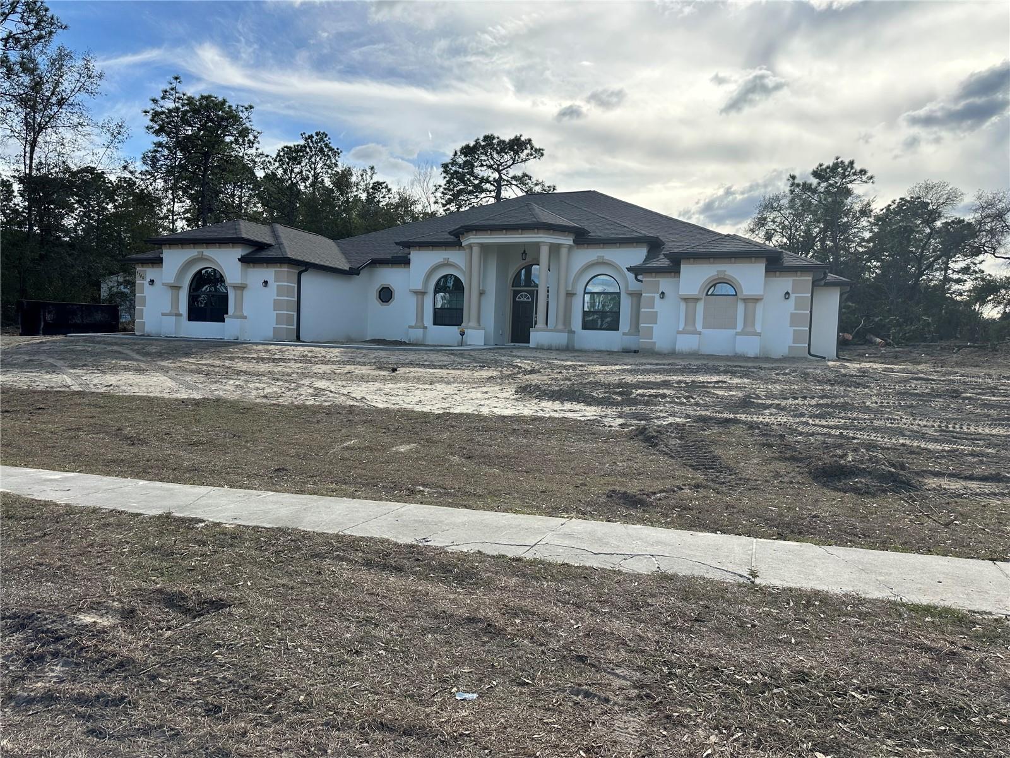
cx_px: 505
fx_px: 700
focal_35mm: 24
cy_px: 379
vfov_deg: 56.8
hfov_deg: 71.6
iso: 80
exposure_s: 1/3356
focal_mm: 6.86
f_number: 1.78
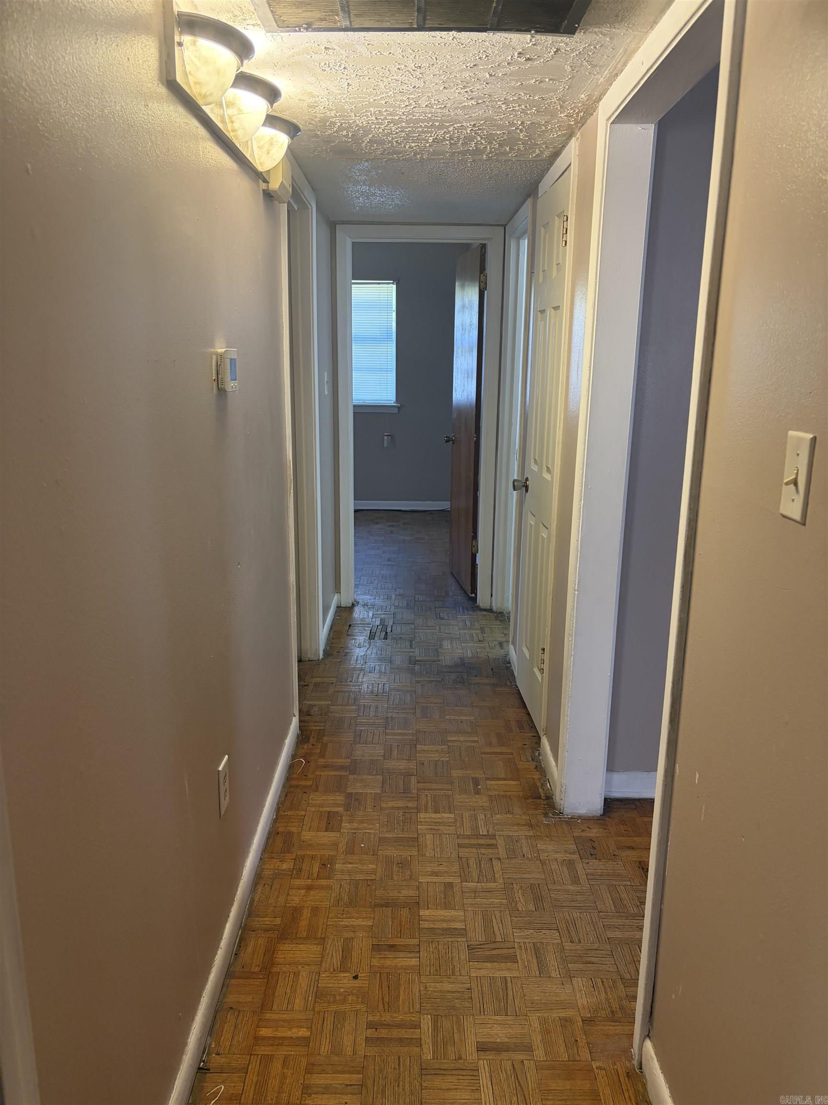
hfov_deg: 53.1
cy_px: 552
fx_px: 829
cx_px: 414
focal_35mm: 26
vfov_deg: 67.3
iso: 160
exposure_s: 1/60
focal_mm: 5.96
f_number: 1.6
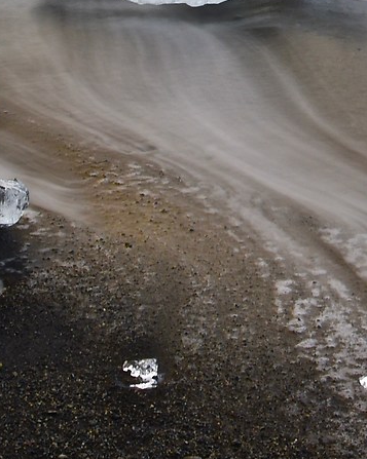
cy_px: -112
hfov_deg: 6.9
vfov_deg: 8.6
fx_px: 3017
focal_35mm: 222
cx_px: 335
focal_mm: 44
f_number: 22
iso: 100
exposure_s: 2
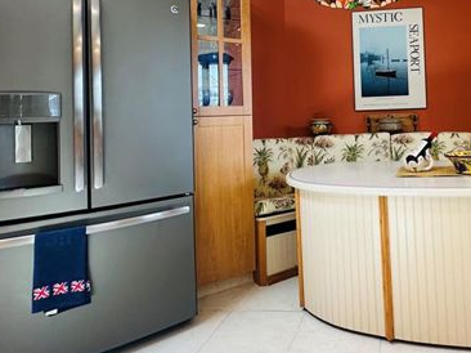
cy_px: 104
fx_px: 367
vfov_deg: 49.9
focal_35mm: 27
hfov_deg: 61.5
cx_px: 356
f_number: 2.2
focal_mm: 2.22
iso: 200
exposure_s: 1/120
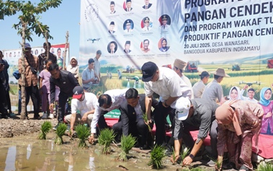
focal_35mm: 41
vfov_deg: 31.3
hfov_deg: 48.2
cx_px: 144
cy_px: 89
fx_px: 305
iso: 100
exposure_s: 1/400
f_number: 5
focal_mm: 23
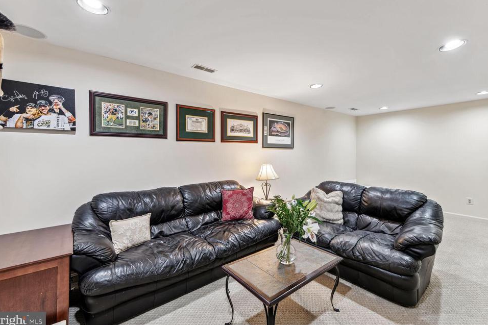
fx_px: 203
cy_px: 156
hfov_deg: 100.4
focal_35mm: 15
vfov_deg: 77.3
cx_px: 251
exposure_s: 1/1.25
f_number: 9
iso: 100
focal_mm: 14
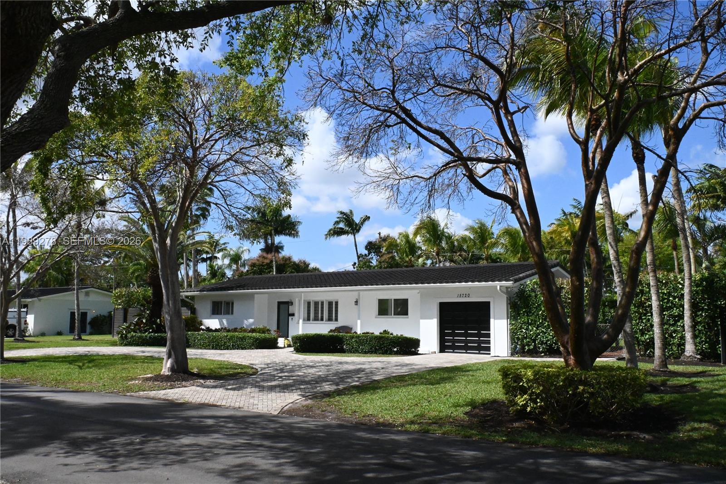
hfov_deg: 59.5
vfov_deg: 41.7
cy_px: 242
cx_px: 363
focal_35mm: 32
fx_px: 635
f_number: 22
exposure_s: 1/2000
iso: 4000
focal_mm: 21
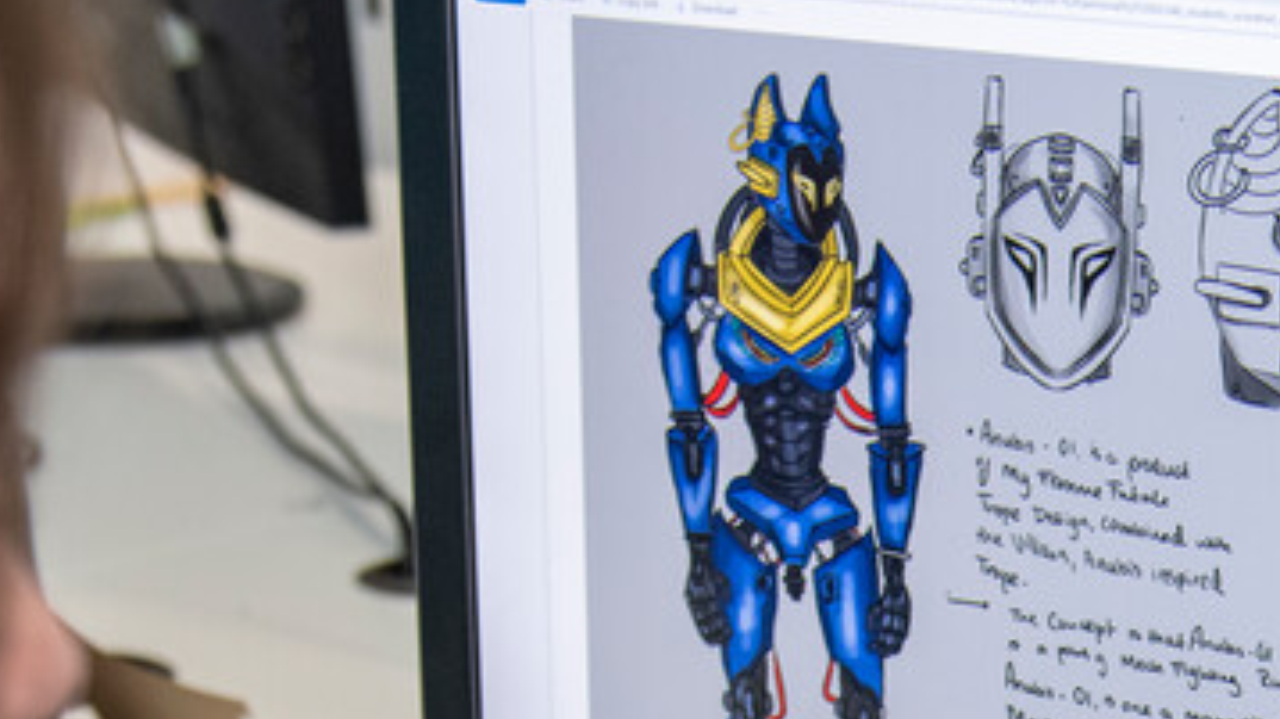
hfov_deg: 17.1
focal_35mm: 123
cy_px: 1417
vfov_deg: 9.3
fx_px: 4173
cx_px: 1205
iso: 800
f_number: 3.5
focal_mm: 35
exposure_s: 1/125
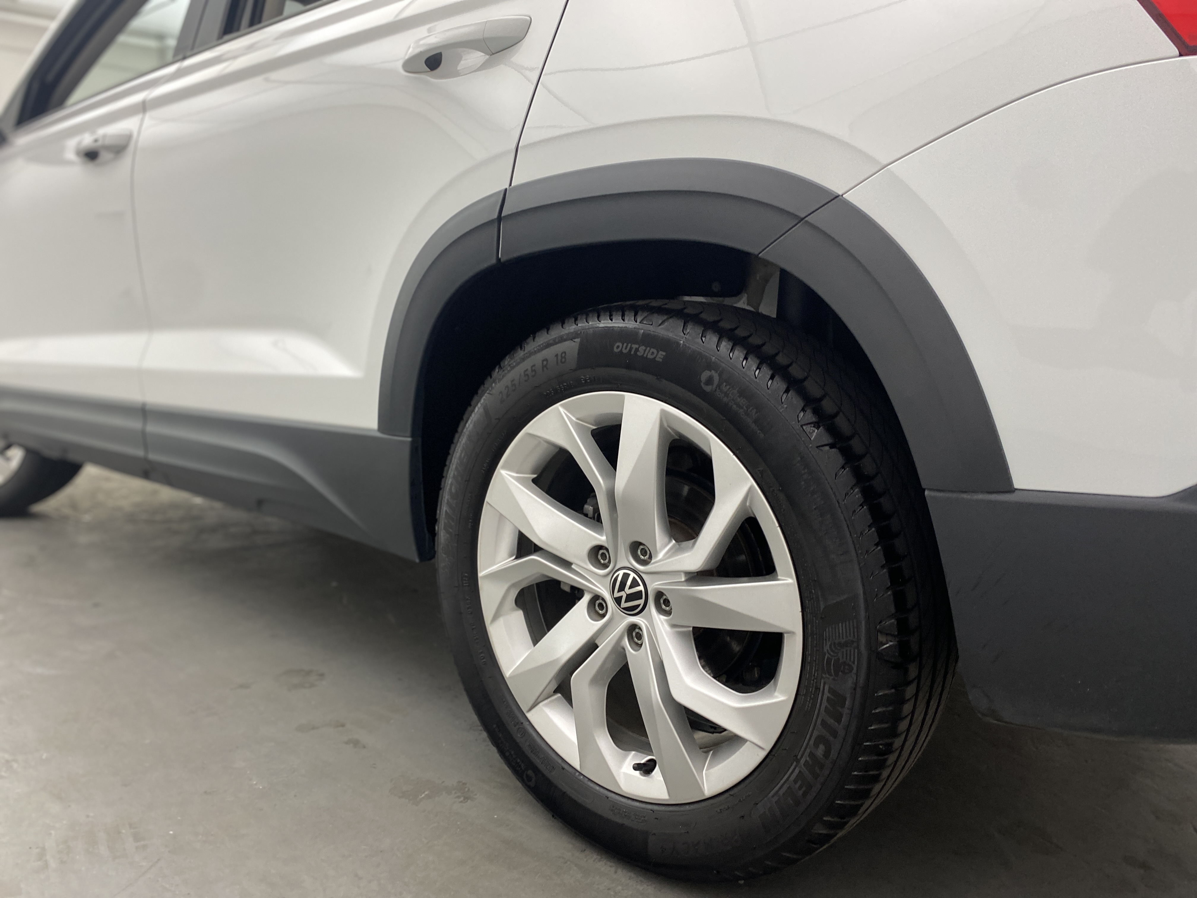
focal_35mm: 26
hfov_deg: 67.3
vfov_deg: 53.1
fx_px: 899
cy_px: 449
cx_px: 598
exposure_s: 1/60
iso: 160
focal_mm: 4.25
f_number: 1.8
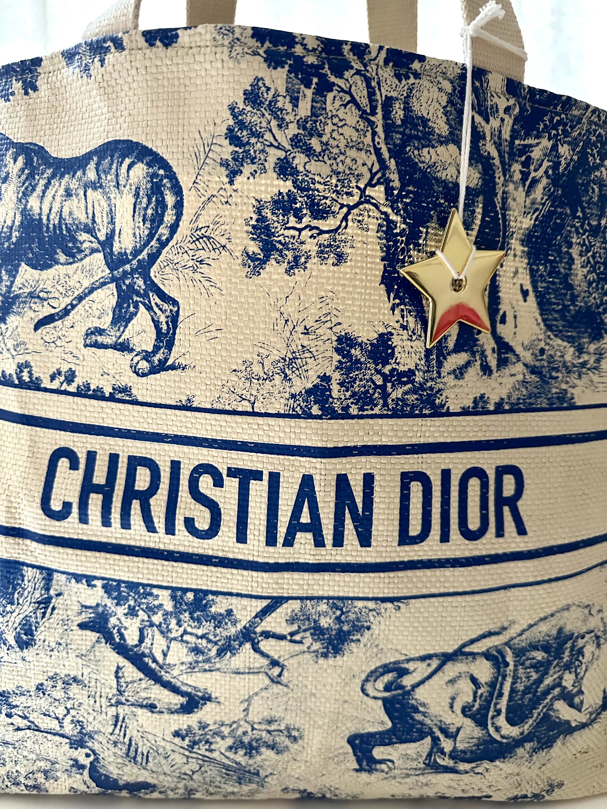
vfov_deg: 71.6
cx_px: 304
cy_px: 404
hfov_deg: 56.8
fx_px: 561
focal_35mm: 24
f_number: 1.78
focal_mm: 6.86
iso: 1000
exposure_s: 1/52
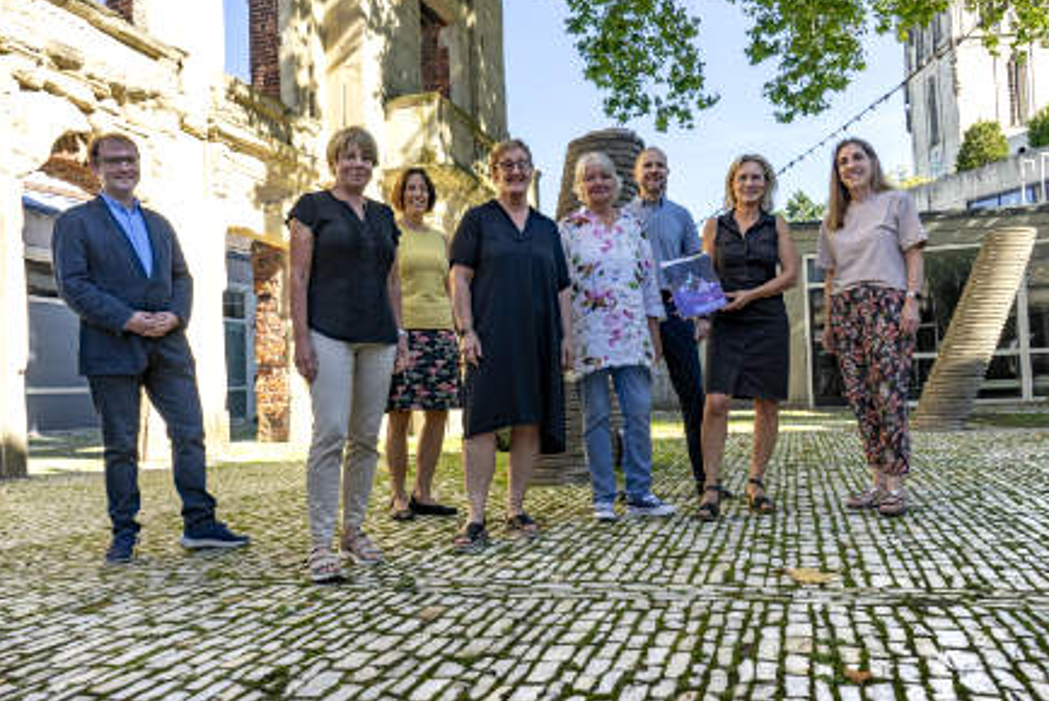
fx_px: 846
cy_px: 350
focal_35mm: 29
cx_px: 534
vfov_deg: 45.0
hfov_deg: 63.6
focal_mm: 28
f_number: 8
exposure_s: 1/125
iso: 100
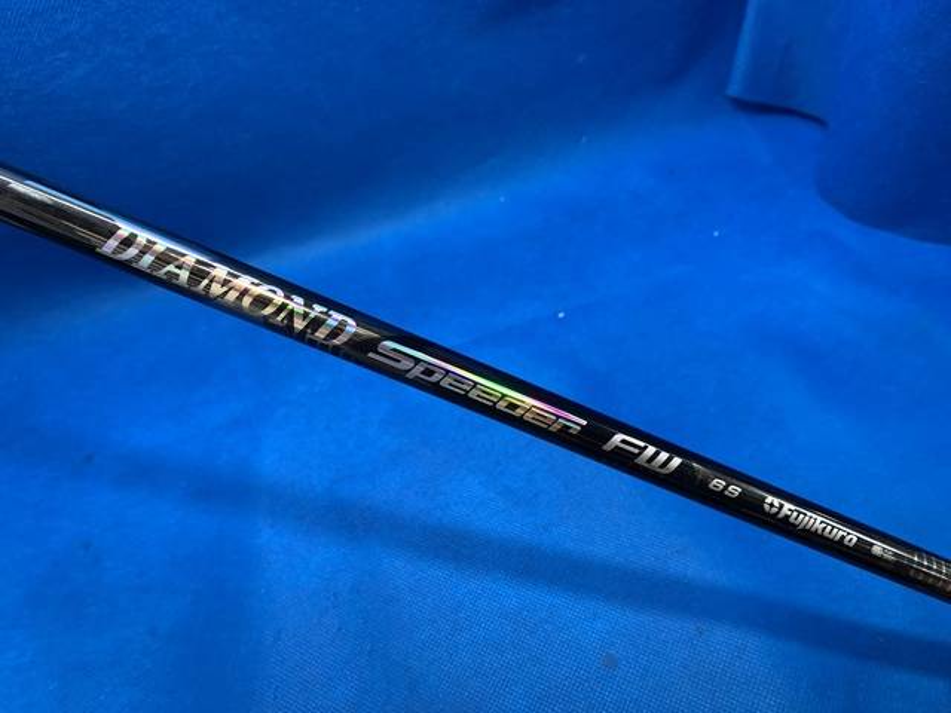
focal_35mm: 26
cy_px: 356
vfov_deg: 53.1
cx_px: 476
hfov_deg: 67.3
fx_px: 714
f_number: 1.8
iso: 125
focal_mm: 4.25
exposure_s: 1/60
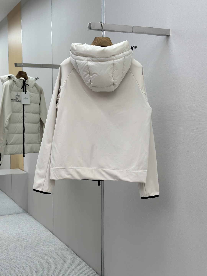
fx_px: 383
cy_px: 138
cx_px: 104
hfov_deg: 30.3
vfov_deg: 39.7
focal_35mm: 48
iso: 80
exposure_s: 1/422
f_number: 1.78
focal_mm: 6.86
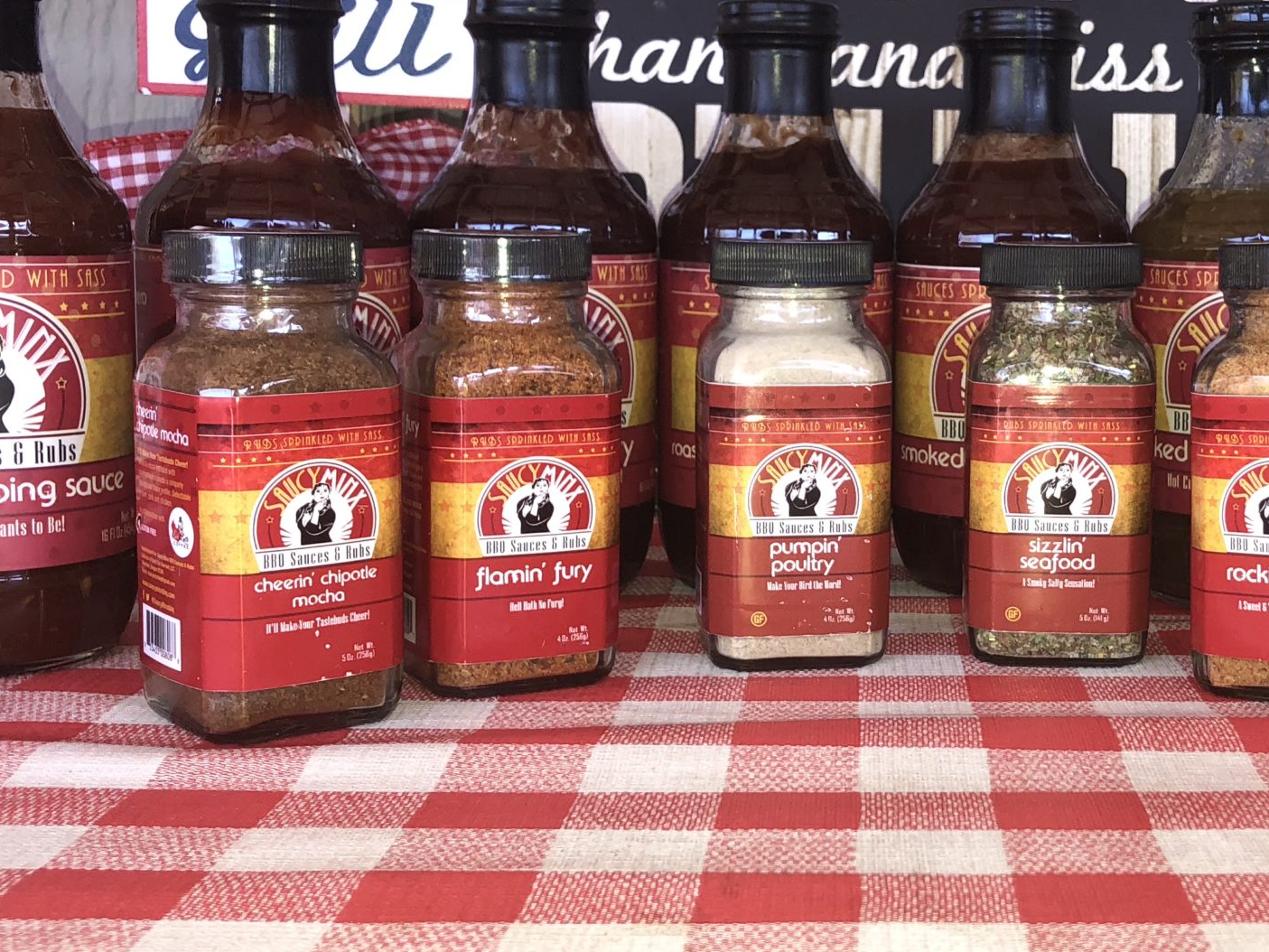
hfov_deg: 36.8
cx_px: 907
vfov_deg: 28.6
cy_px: 481
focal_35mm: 51
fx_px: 1870
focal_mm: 3.99
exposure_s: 1/120
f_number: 1.8
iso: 32
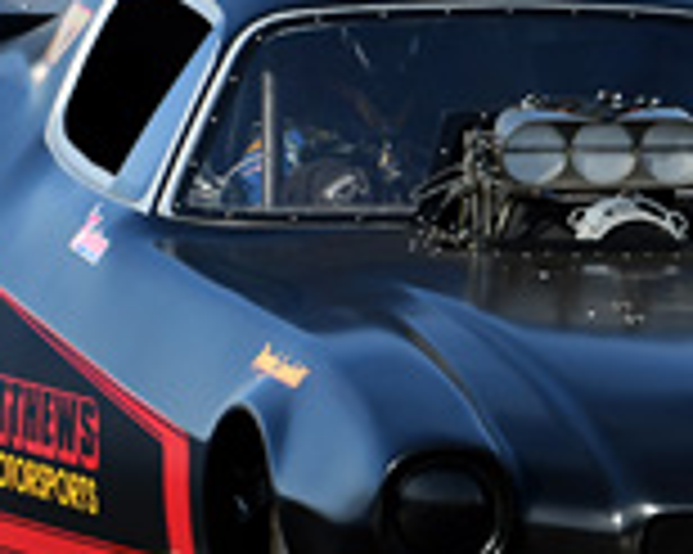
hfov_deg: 2.6
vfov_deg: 2.1
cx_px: 630
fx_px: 15045
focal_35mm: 734
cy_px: 374
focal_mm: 160
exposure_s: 1/1000
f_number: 5.6
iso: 160
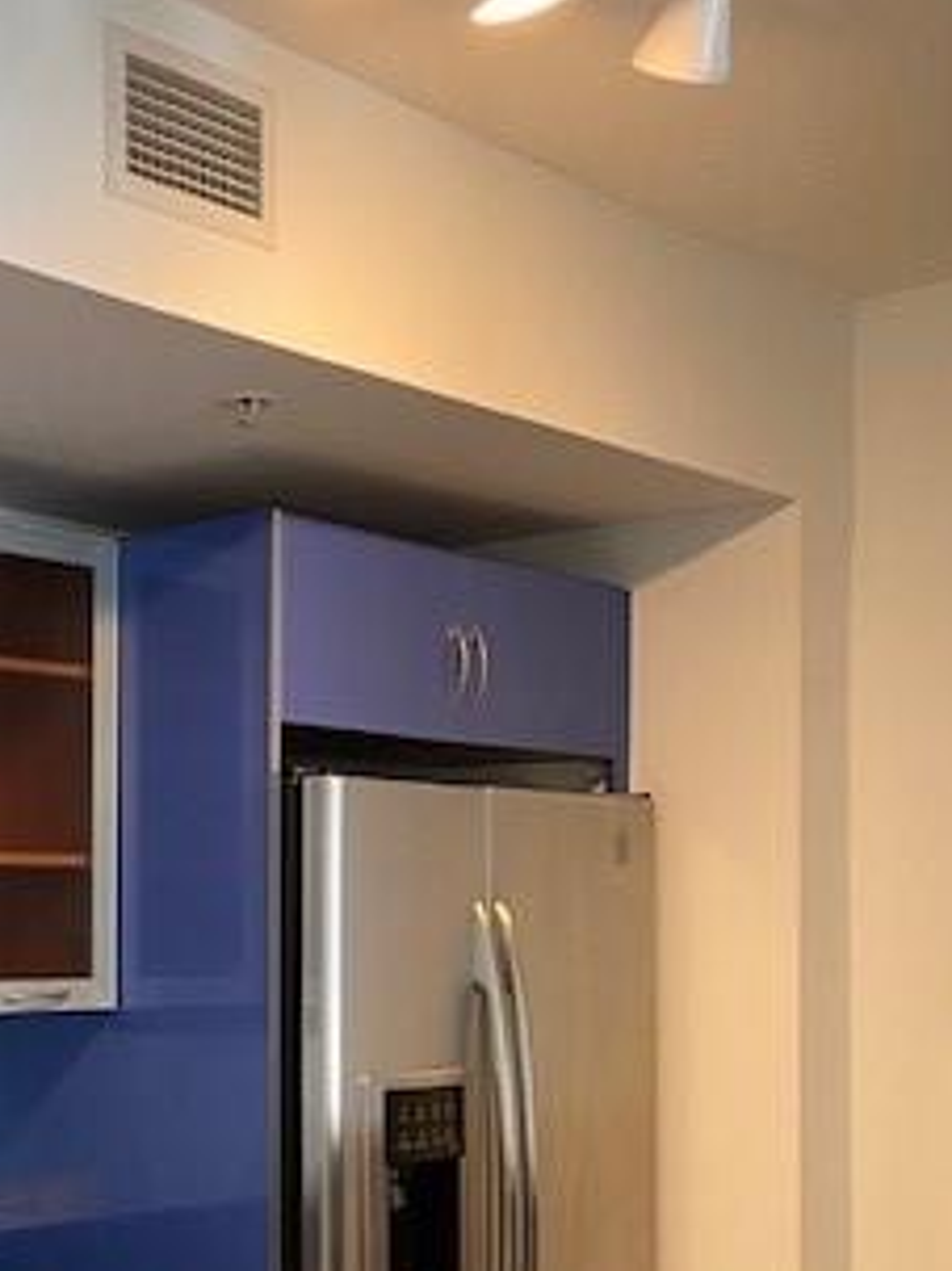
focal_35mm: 55
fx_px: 2018
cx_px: -4
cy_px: 927
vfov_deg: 34.3
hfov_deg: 25.2
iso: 125
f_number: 1.8
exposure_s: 1/60
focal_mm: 4.25
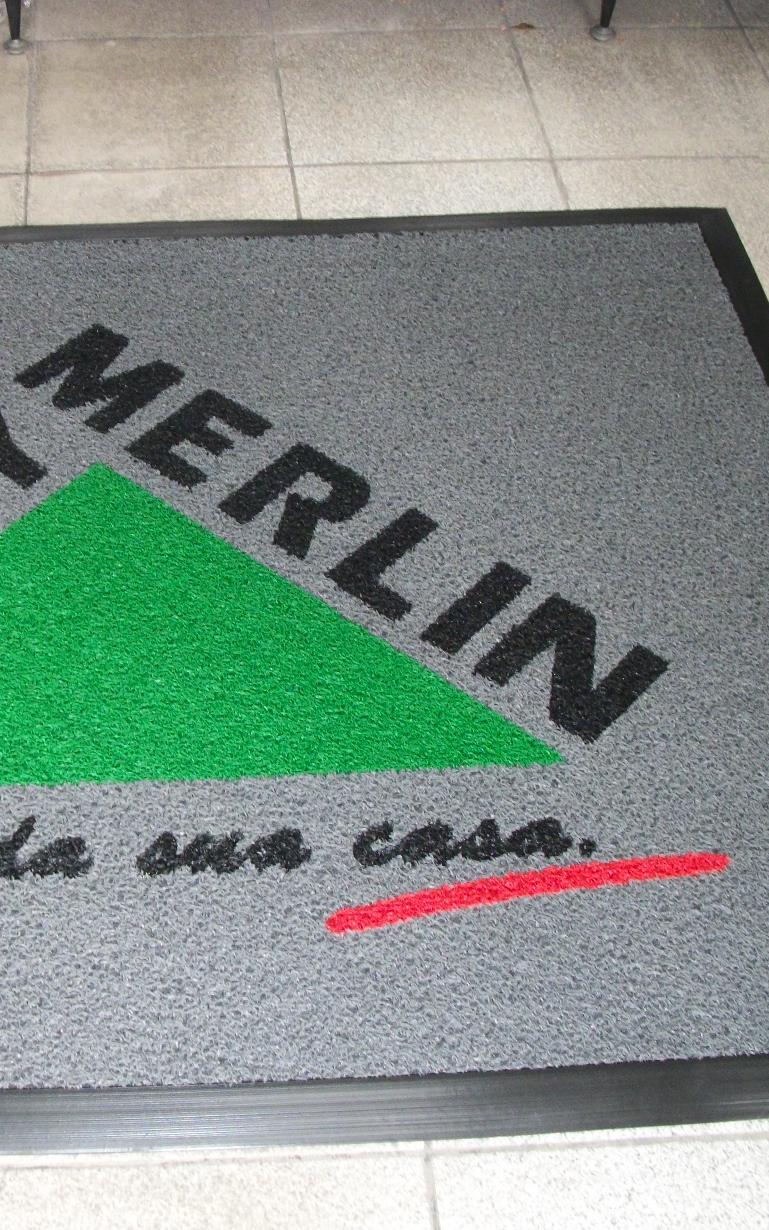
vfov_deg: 38.9
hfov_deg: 24.3
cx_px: 95
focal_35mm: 52
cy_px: 633
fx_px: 1743
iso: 160
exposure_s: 1/30
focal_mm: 5.7
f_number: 2.9
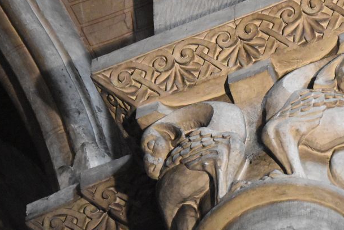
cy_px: 137
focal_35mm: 272
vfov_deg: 5.1
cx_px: 245
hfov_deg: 7.6
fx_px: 2599
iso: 11400
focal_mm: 105
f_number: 4.8
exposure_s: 1/125
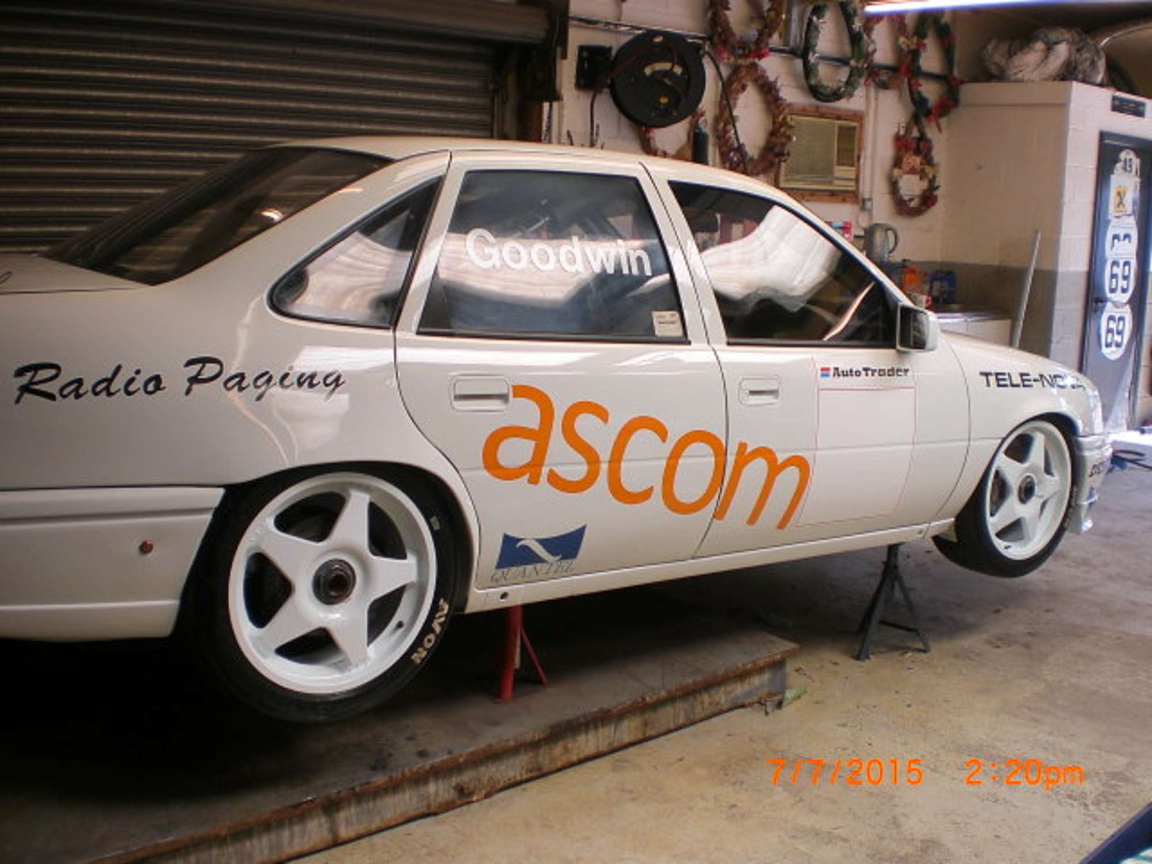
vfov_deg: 39.7
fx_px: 1198
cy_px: 432
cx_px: 576
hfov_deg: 51.4
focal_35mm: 36
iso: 50
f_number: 3.1
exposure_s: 1/100
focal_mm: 6.3
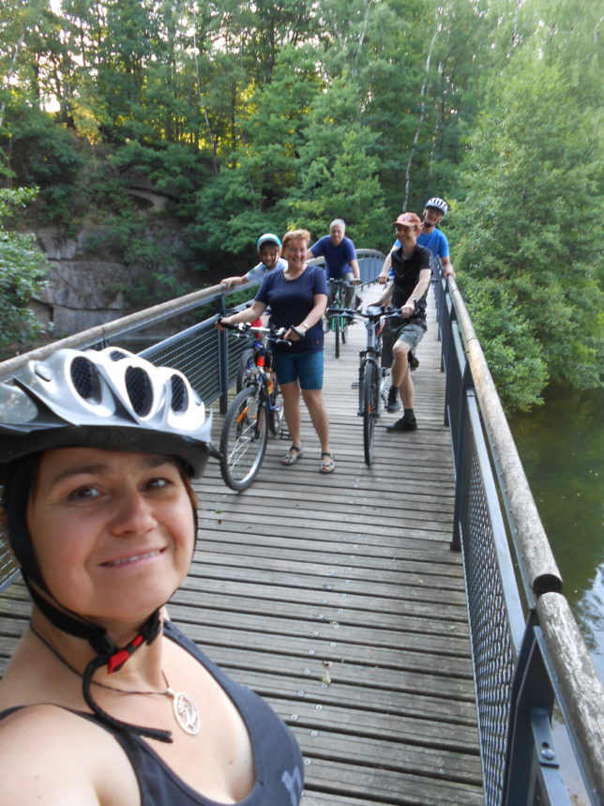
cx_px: 302
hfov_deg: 53.1
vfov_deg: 67.3
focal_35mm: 26
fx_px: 605
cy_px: 403
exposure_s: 1/40
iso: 80
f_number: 3.5
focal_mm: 4.6
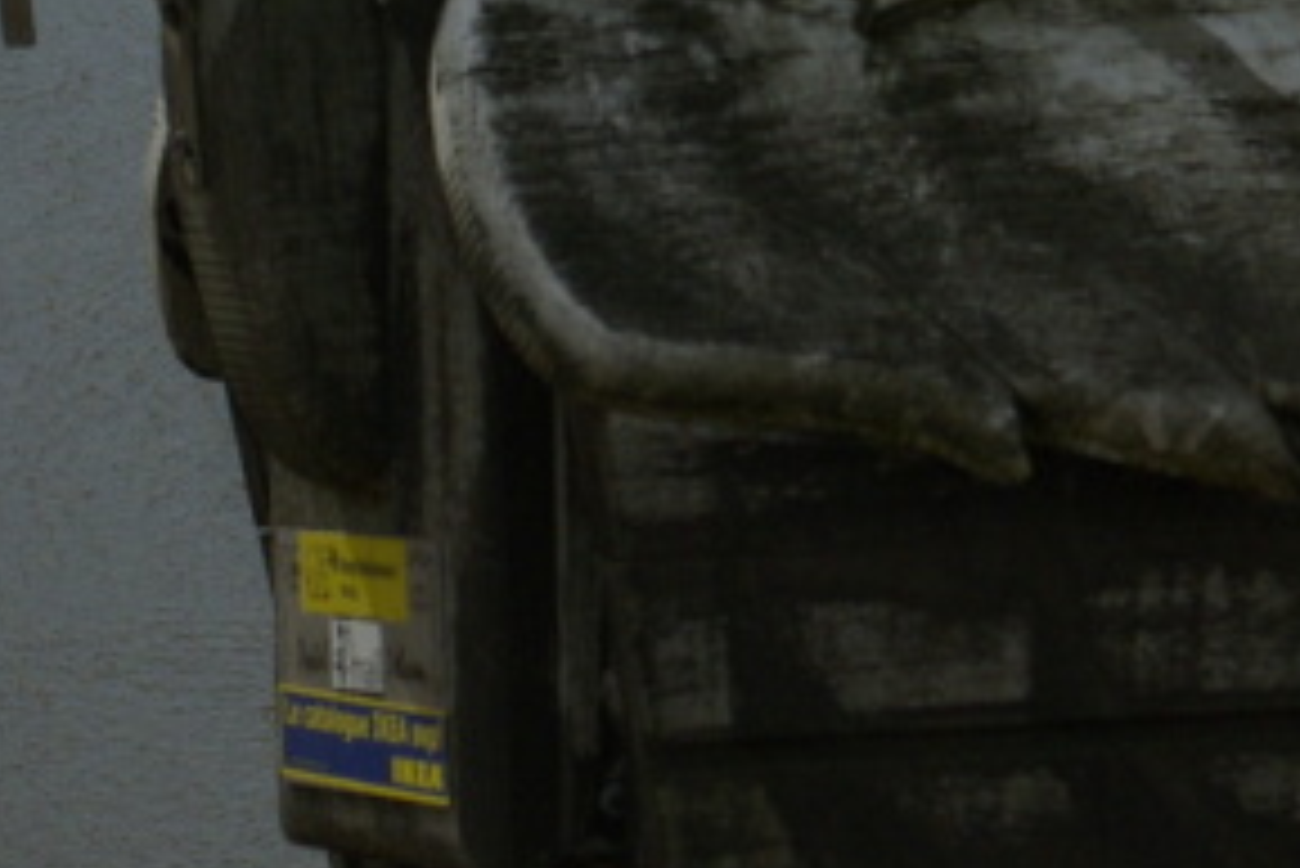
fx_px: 9610
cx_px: 1197
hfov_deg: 7.7
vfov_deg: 5.1
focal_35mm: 266
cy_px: -344
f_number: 5.6
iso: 400
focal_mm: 50
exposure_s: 1/2000
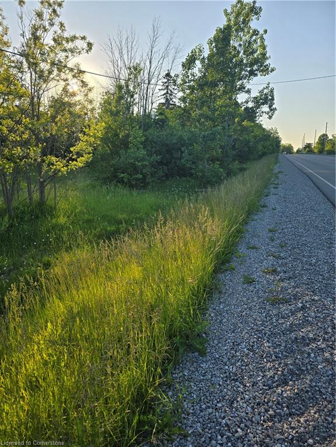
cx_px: 168
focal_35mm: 23
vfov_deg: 73.9
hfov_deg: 58.9
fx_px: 298
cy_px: 224
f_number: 1.7
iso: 12
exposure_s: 1/694
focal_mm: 6.3
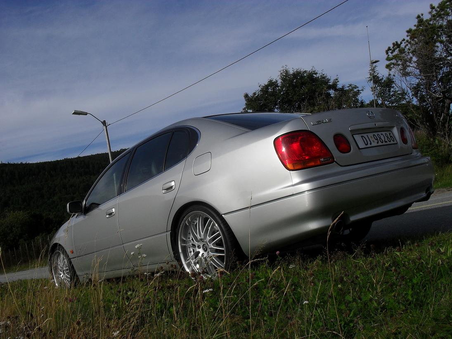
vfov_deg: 40.7
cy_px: 170
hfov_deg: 52.6
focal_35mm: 35
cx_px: 226
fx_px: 457
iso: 100
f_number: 8.4
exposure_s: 1/500
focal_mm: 6.3
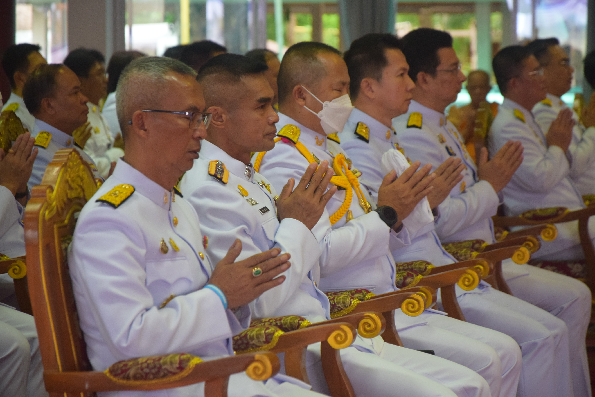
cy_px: 198
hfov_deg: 13.0
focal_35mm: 158
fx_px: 2604
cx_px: 298
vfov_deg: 8.7
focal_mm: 105
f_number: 5.6
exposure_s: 1/80
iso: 2000
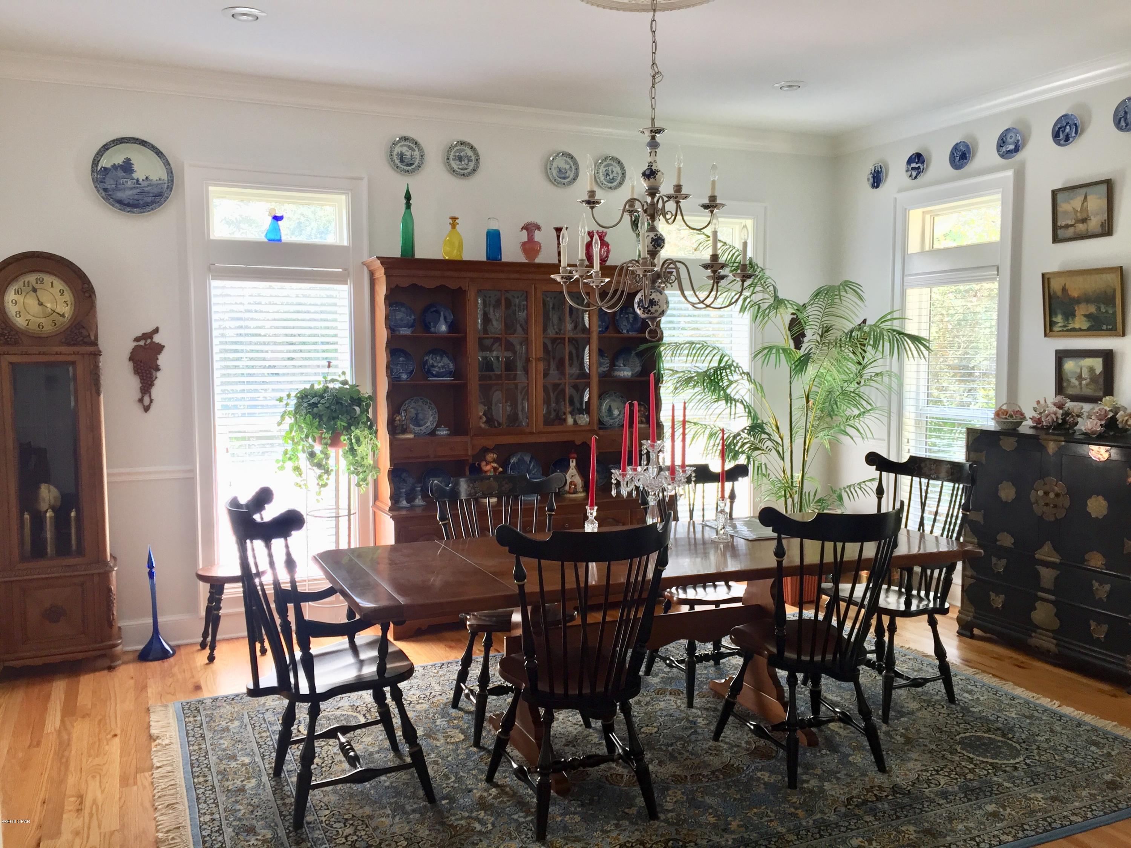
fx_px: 948
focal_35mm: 29
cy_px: 424
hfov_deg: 61.7
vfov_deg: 48.2
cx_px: 566
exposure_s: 1/30
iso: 64
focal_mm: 4.15
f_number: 2.2
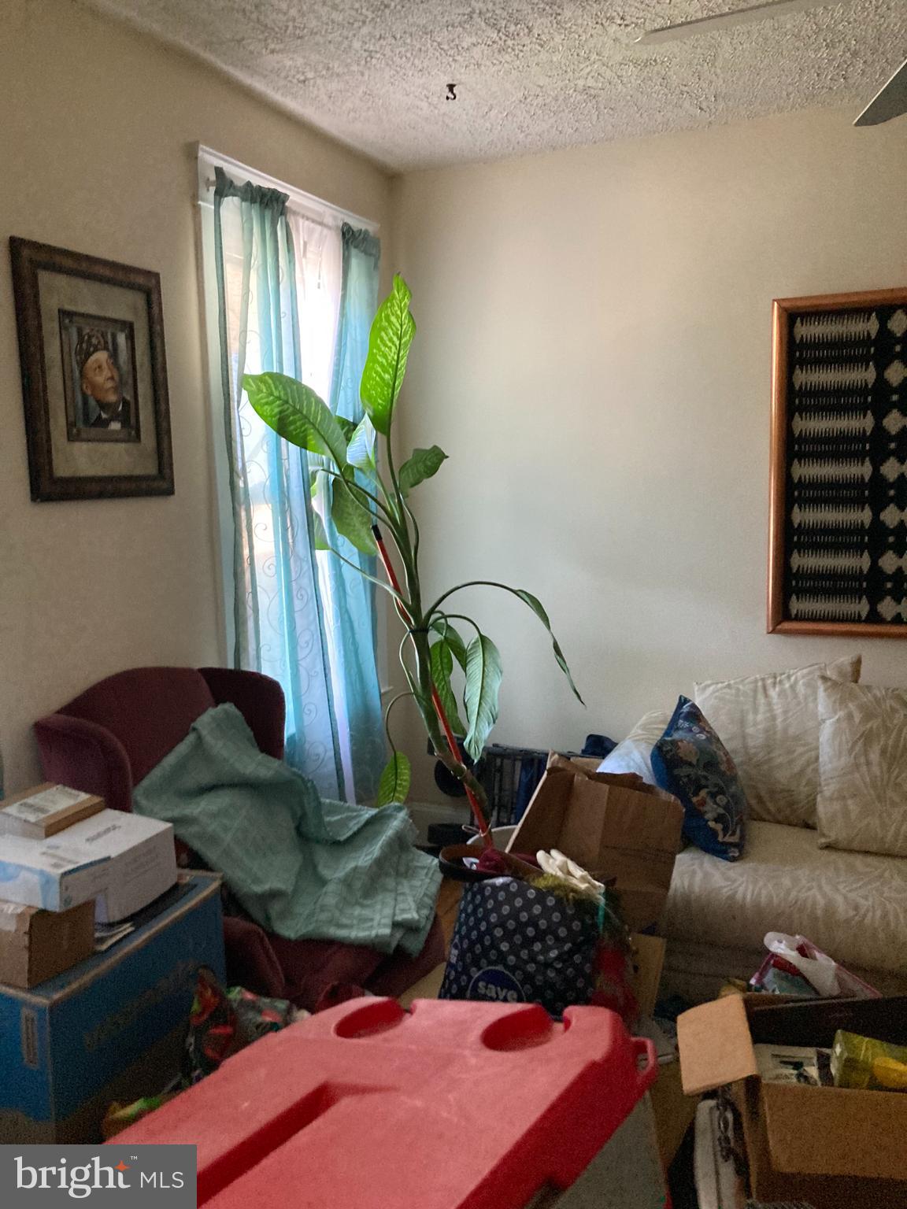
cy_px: 604
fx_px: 978
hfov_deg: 49.7
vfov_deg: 63.4
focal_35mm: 28
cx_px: 454
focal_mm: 3.99
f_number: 1.8
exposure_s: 1/40
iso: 400
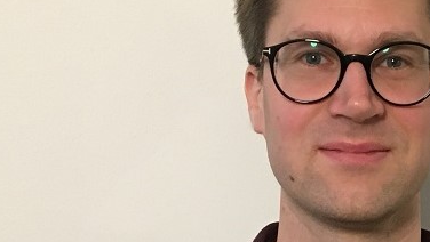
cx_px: 303
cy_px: 341
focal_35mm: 89
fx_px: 1015
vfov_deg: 13.0
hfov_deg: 23.7
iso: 200
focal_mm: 4.15
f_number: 2.2
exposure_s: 1/33
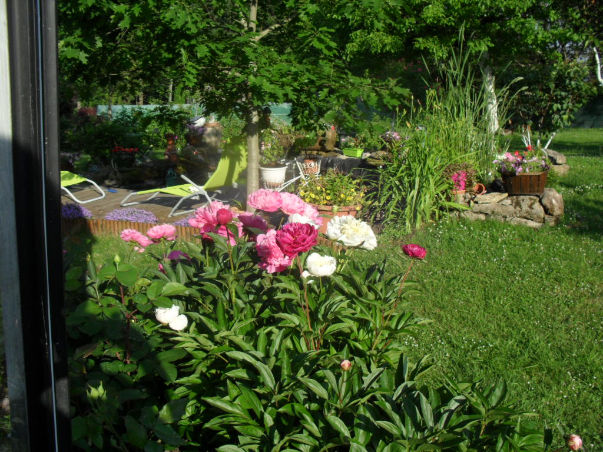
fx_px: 610
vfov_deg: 40.7
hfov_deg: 52.6
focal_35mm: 35
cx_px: 302
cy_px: 226
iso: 100
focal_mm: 6.3
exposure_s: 1/180
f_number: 8.4
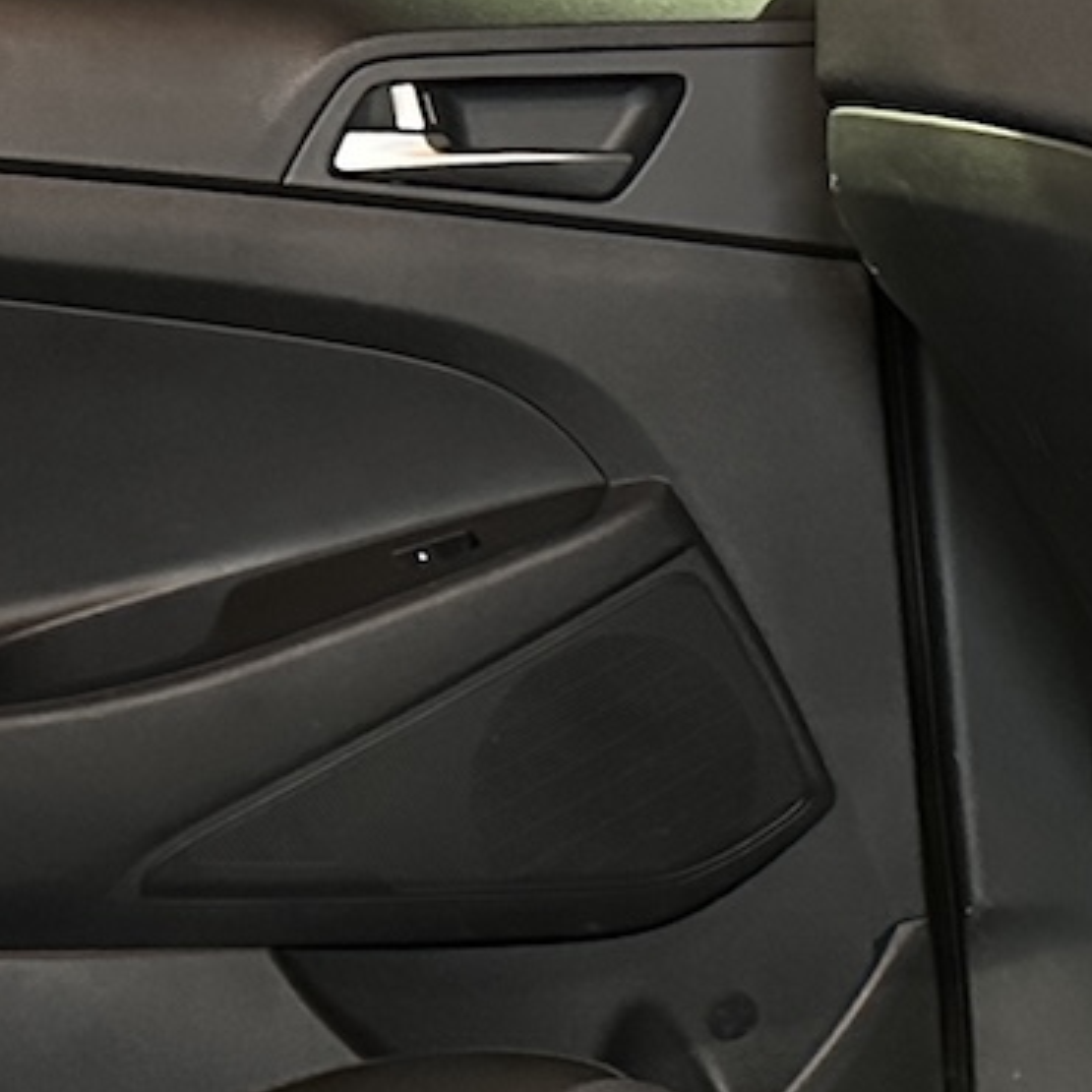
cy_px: 1006
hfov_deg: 15.3
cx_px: 1310
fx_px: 3926
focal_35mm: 110
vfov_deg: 15.6
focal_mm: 6.86
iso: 1250
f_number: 1.78
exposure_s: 1/30
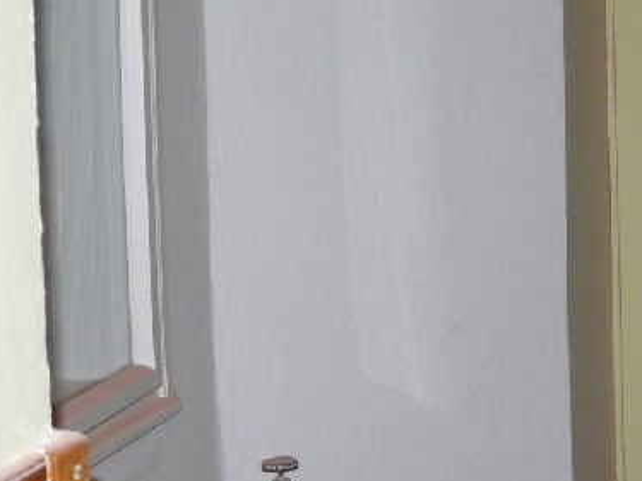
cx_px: 906
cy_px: 113
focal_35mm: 112
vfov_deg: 13.2
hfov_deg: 16.3
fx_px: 2077
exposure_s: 1/30
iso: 200
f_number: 2.8
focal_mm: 7.4
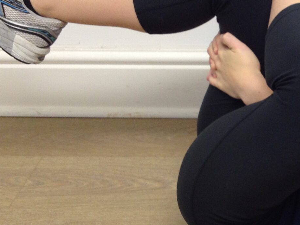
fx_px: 841
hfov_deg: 19.4
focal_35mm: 97
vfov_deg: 15.2
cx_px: 323
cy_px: 91
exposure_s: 1/20
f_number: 2.4
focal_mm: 4.28
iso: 64
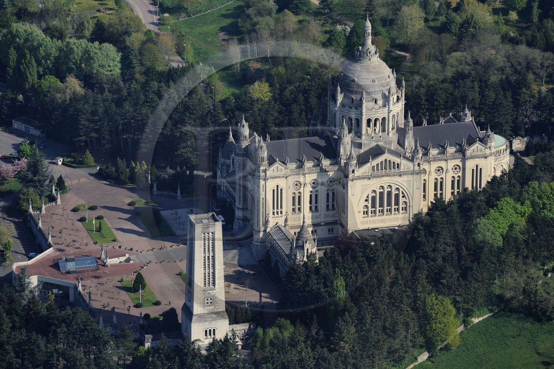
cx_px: 277
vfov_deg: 6.9
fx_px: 3075
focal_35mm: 200
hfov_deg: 10.3
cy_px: 184
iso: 400
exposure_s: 1/2000
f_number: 5
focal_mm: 200
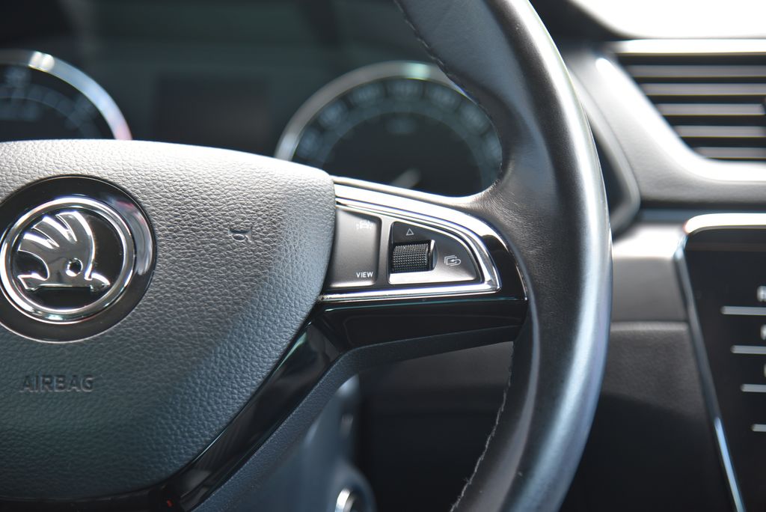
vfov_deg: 11.4
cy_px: 256
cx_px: 383
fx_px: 2555
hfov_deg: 17.1
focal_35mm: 120
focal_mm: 120
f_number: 4
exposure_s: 1/30
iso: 500
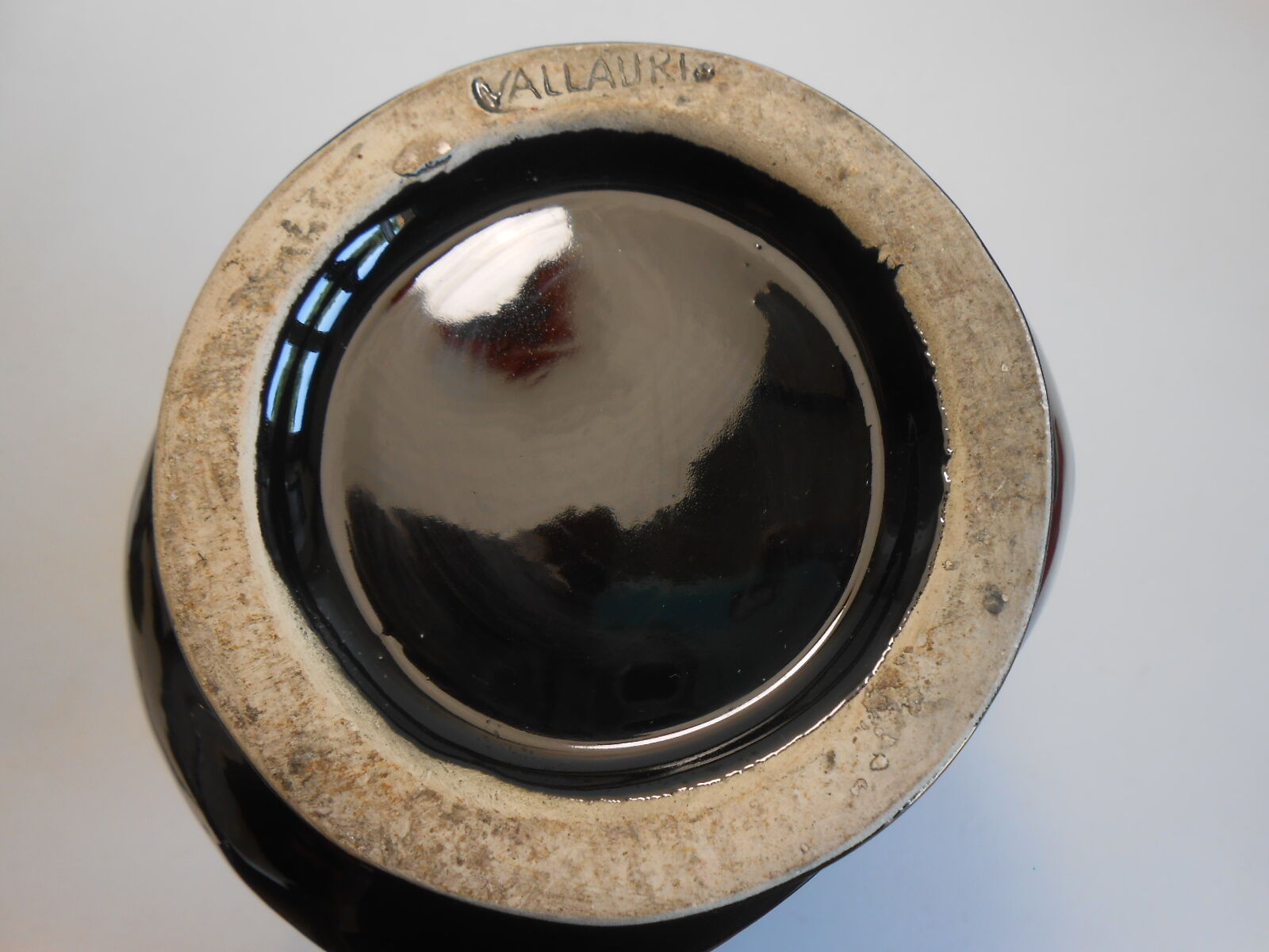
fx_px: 953
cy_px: 476
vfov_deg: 53.1
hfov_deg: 67.3
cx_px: 634
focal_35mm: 26
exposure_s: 1/30
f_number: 3.5
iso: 80
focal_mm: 4.6
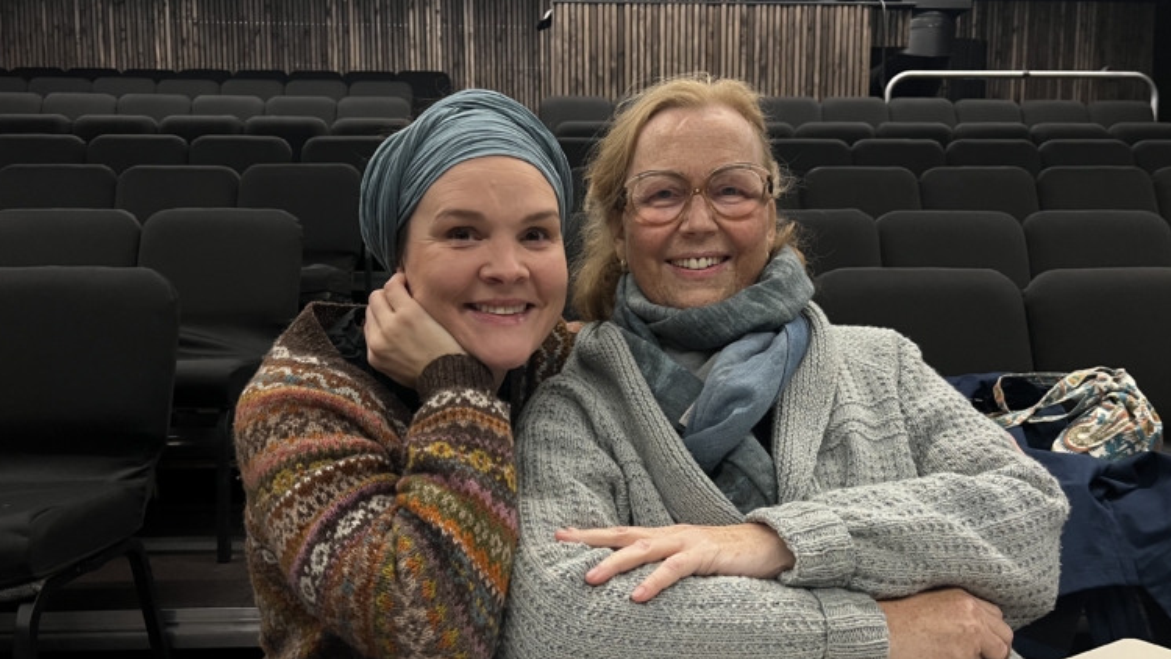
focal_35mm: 29
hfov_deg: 66.1
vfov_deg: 40.1
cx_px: 576
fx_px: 901
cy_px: 373
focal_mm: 5.7
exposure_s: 1/57
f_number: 1.5
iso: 250
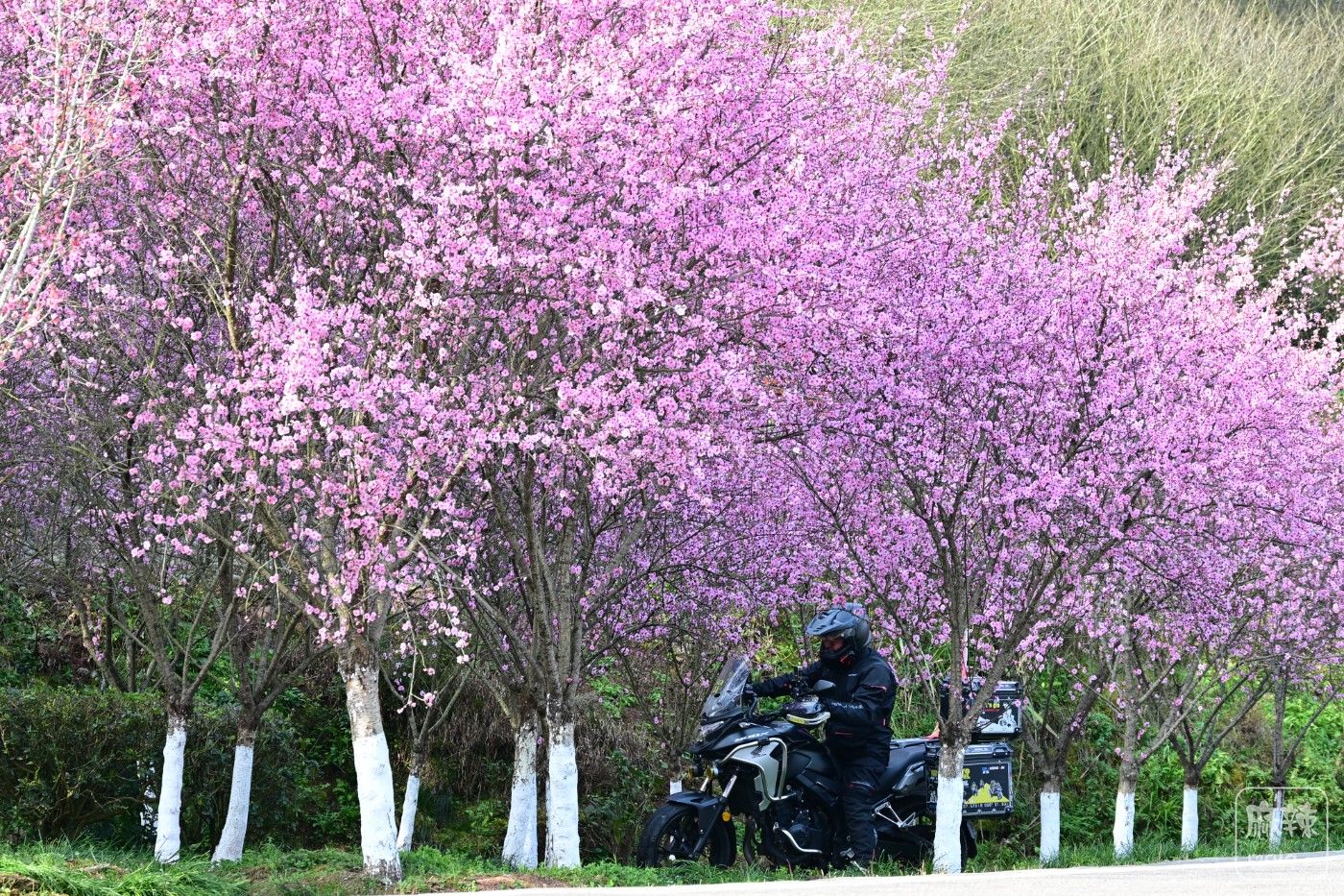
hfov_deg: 15.9
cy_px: 448
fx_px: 4815
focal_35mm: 129
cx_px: 672
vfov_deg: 10.6
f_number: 6.3
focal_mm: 86
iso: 100
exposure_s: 1/50
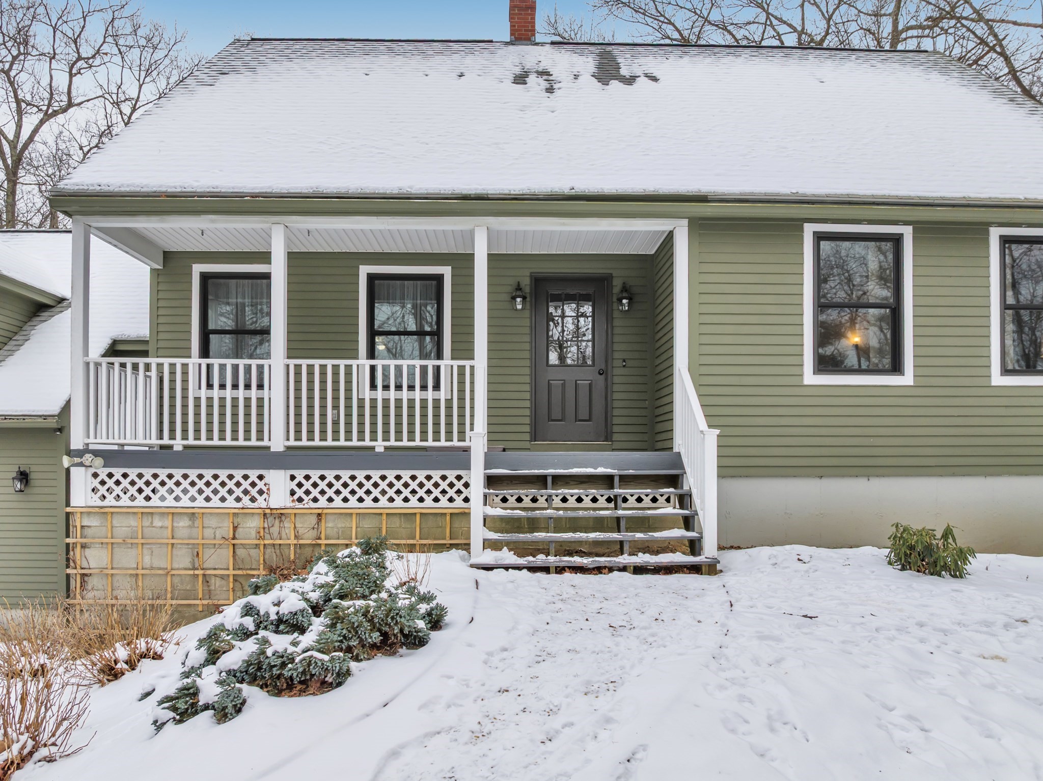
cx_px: 522
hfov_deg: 71.6
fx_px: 723
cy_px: 390
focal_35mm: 24
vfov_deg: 56.8
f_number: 2.8
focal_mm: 12.29
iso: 150
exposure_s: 1/60
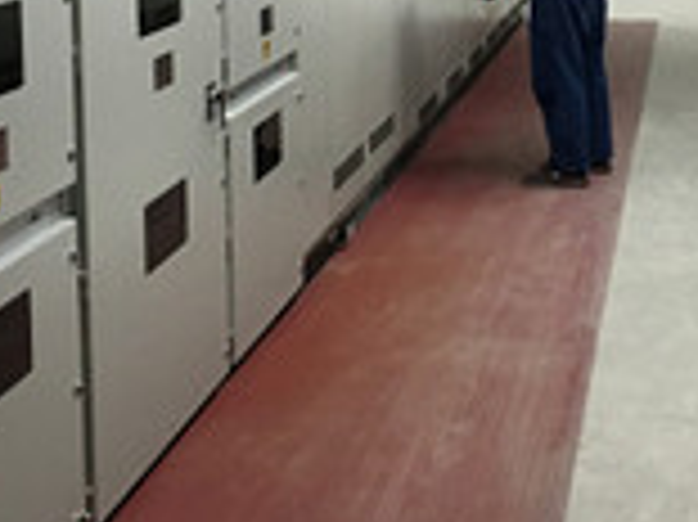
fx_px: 1511
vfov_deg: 19.2
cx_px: 545
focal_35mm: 75
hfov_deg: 25.6
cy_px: 32
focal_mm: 4.15
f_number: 2.2
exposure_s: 1/33
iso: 160
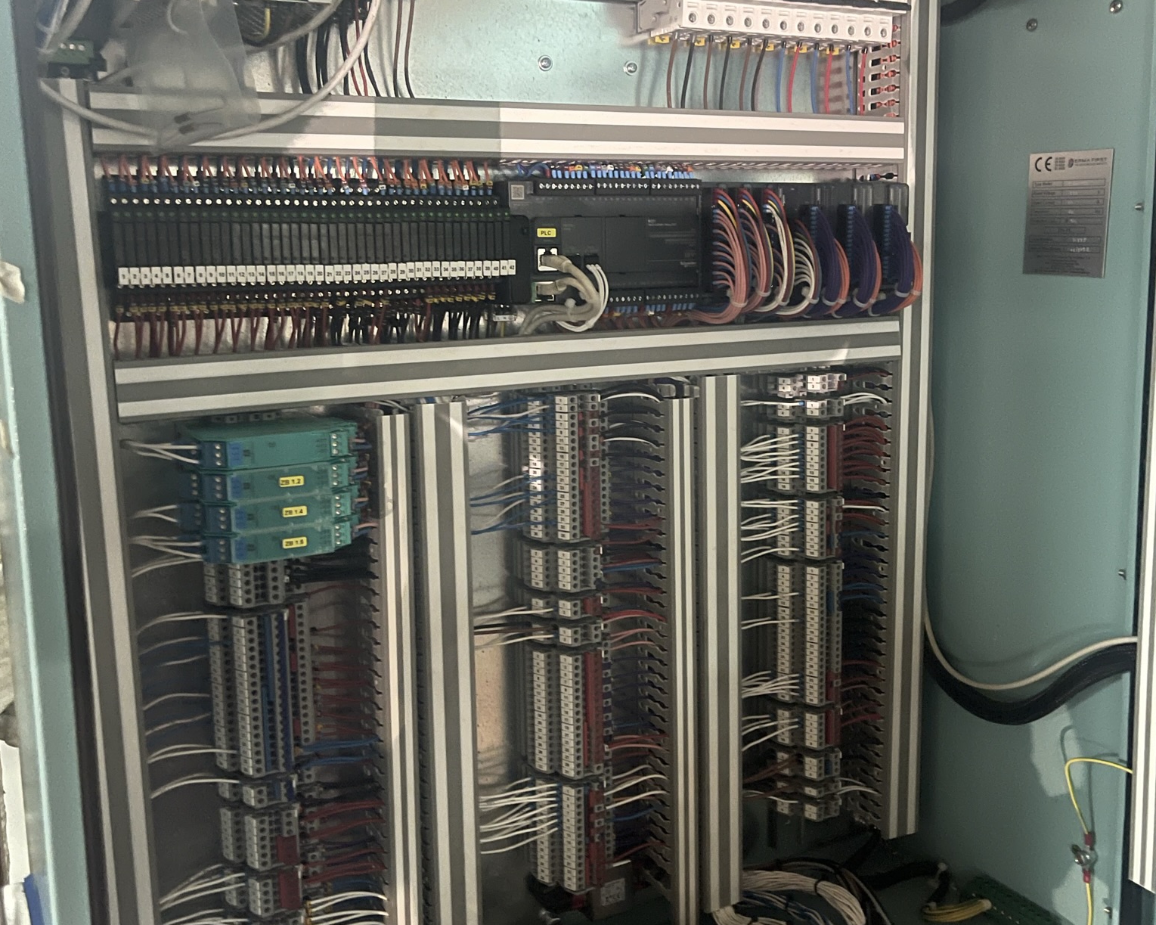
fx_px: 1163
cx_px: 578
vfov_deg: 43.3
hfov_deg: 52.8
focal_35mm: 34
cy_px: 423
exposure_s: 1/12
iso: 500
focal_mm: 5.1
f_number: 1.6
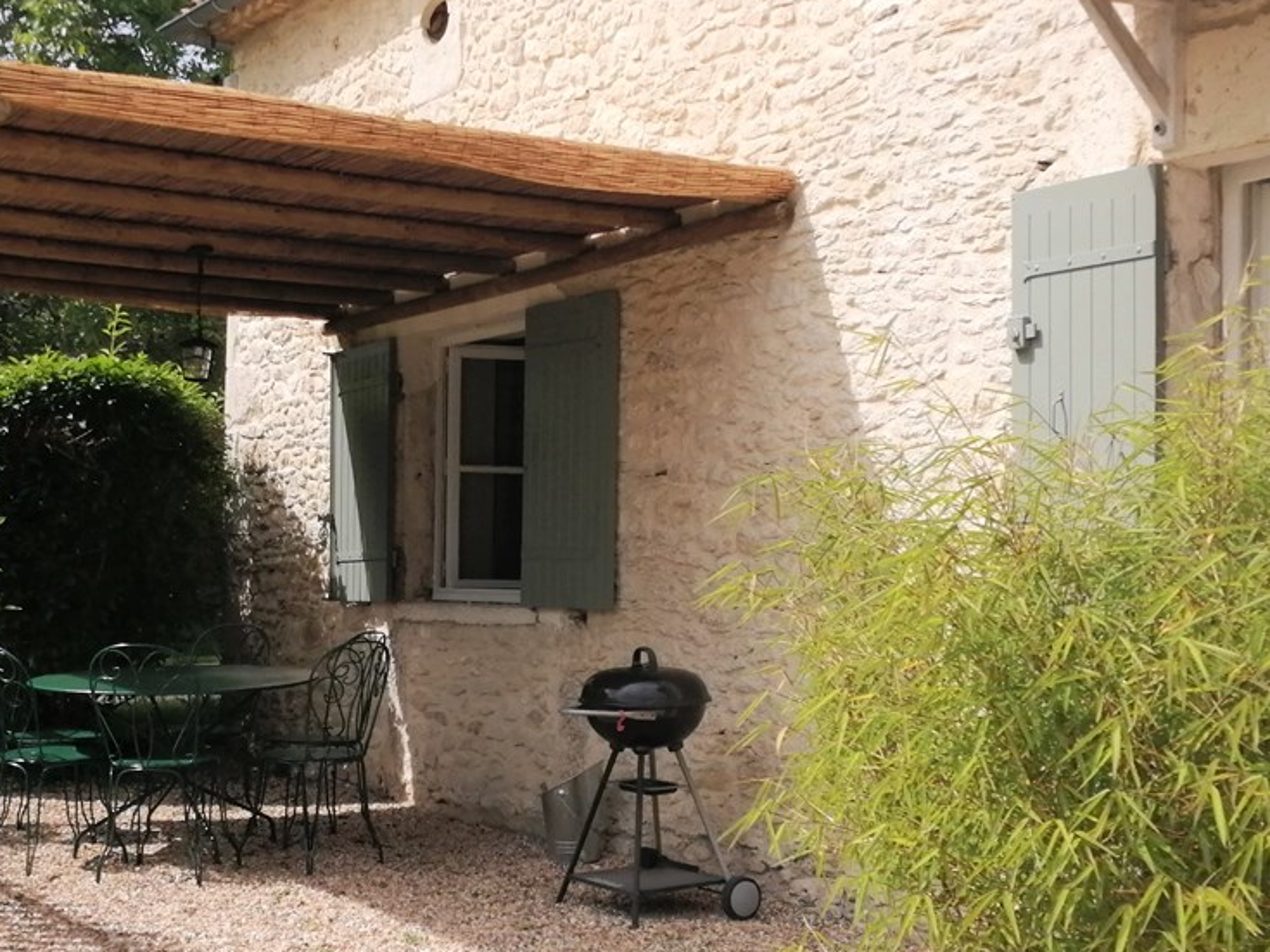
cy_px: 568
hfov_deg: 36.1
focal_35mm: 53
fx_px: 1944
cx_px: 537
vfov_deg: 27.5
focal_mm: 3.62
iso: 50
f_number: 1.8
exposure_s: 1/1894
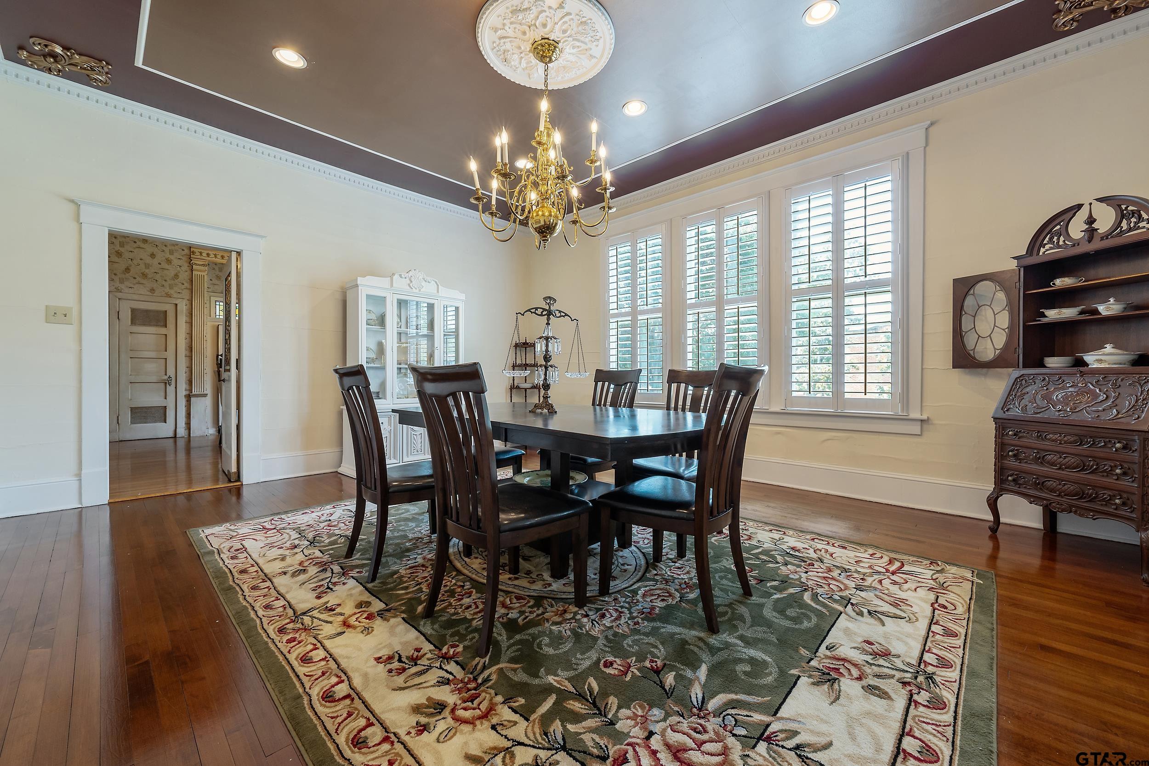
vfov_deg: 81.2
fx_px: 447
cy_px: 383
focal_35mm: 14
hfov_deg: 104.3
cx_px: 574
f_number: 8
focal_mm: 14
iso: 800
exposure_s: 1/10
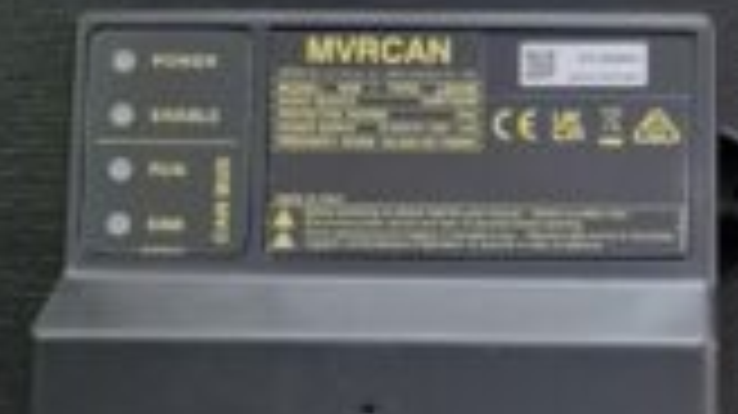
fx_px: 1349
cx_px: 630
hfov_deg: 29.6
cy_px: 878
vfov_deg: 14.1
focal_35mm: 69
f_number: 1.8
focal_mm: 5.4
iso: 2000
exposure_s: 1/17
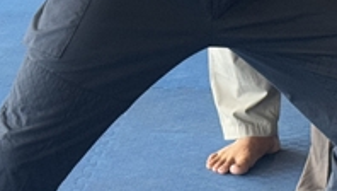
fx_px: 1888
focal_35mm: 211
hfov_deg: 10.2
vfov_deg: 5.7
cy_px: -72
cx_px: 255
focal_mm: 6.76
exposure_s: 1/75
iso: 100
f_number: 1.78
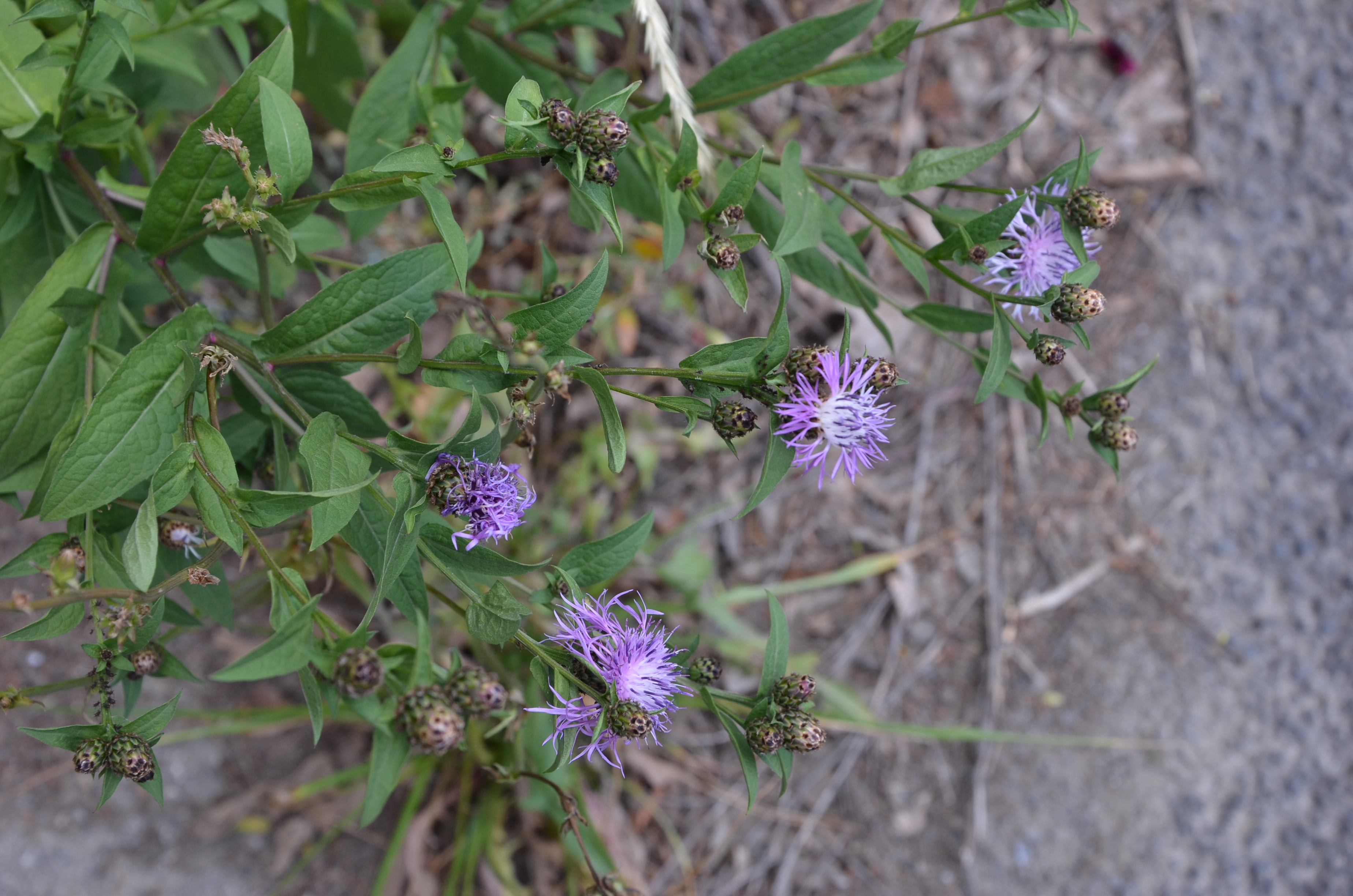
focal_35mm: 60
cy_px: 448
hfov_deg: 33.5
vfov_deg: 22.5
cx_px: 676
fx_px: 2250
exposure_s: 1/200
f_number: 7.1
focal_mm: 40
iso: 200
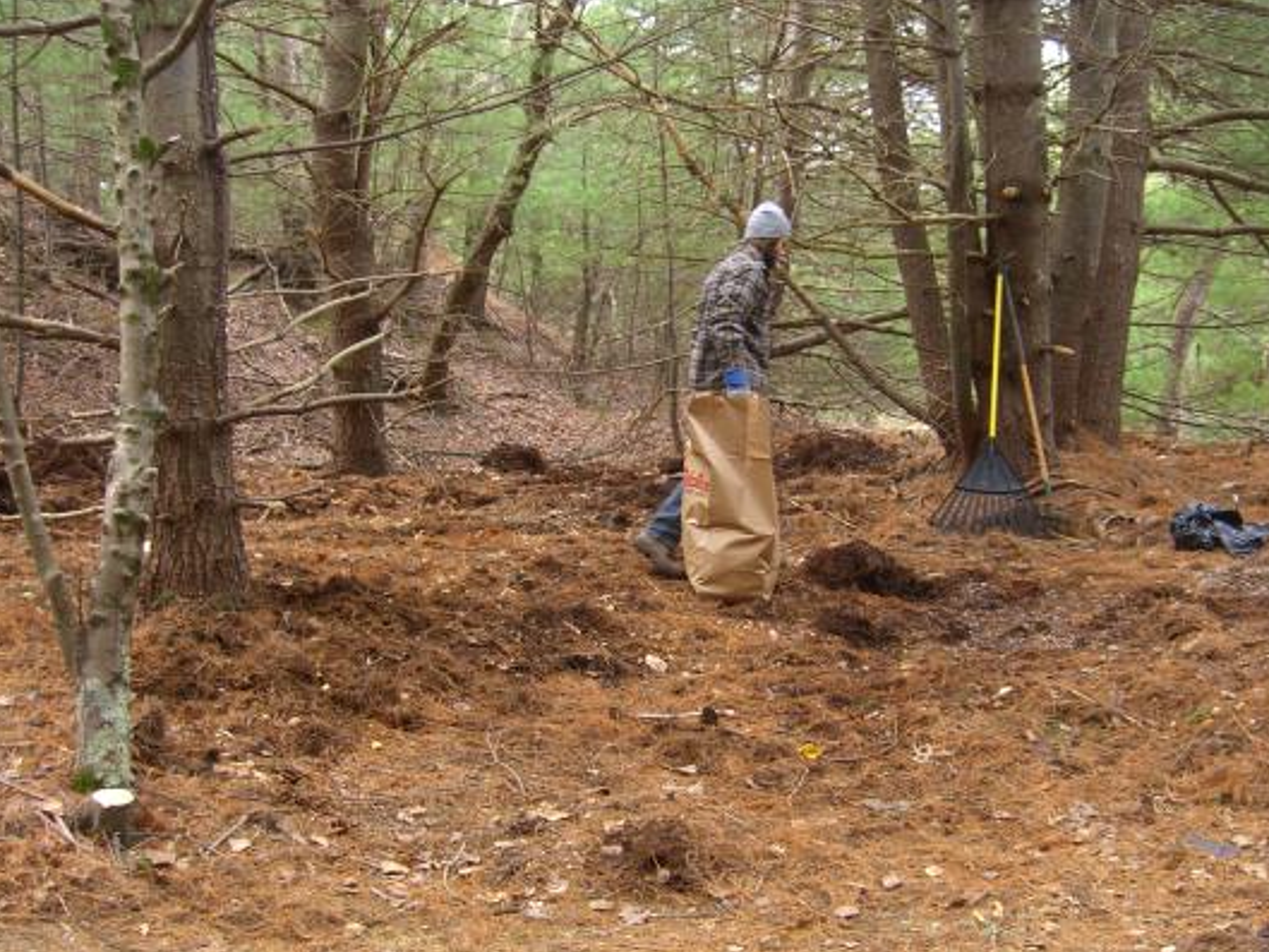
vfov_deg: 31.5
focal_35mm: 46
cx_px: 753
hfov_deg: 41.1
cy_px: 535
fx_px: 1687
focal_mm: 7.9
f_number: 2.8
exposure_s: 1/100
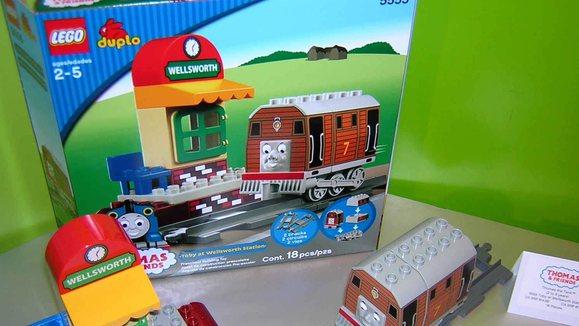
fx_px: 645
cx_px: 283
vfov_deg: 28.3
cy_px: 188
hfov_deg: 48.4
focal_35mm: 42
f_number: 2.6
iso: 100
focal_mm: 4.7
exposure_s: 1/60.1
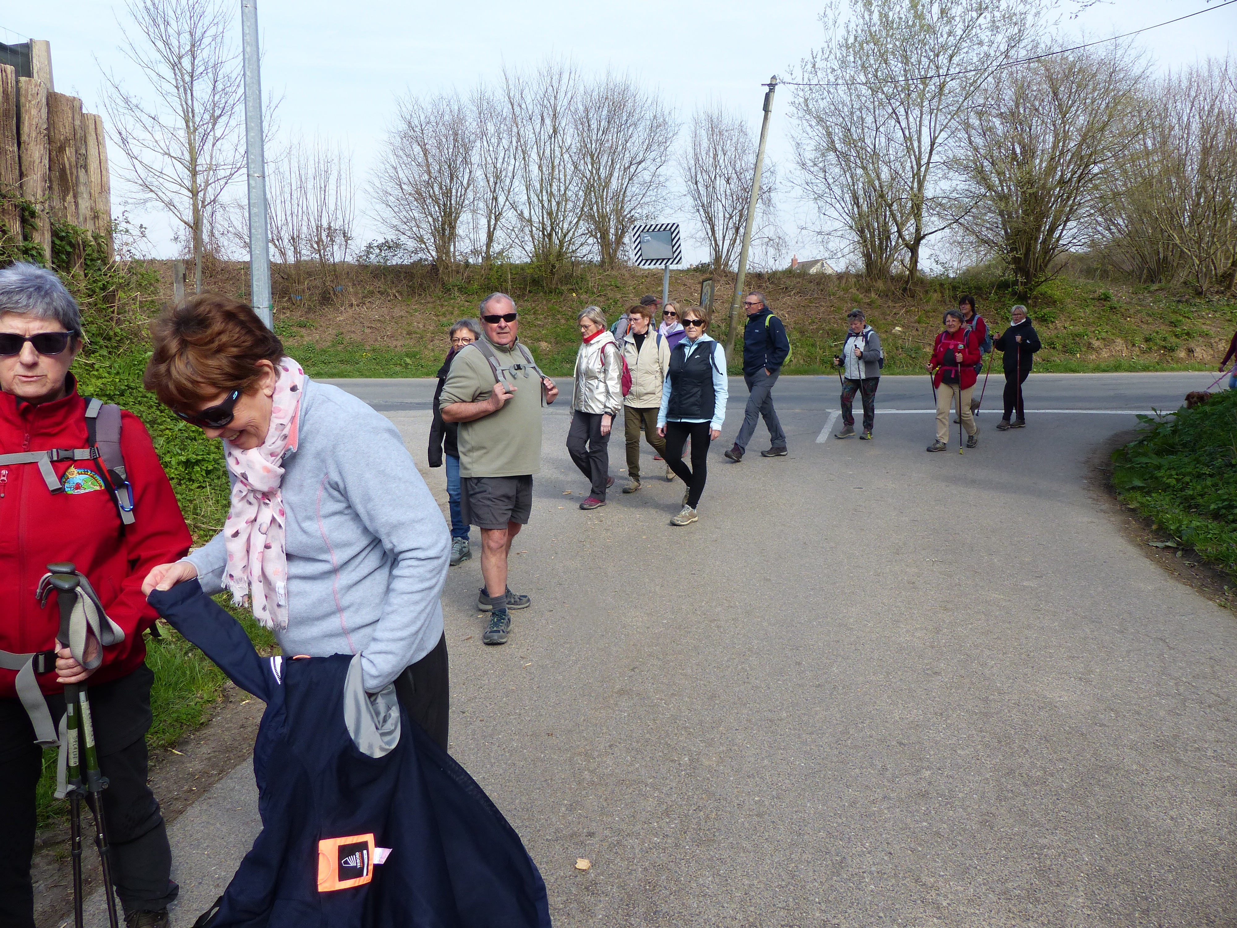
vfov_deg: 54.9
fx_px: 893
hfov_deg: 69.4
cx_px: 618
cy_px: 464
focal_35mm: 25
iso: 100
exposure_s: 1/400
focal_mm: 4.5
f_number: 4
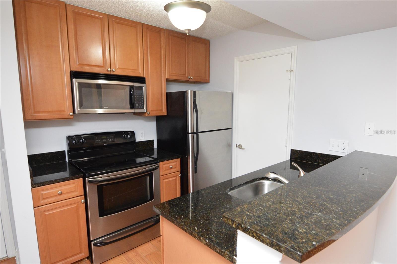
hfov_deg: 90.1
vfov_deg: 67.3
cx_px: 198
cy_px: 132
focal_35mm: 18
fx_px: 198
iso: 1800
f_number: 4
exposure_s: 1/60
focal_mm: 12
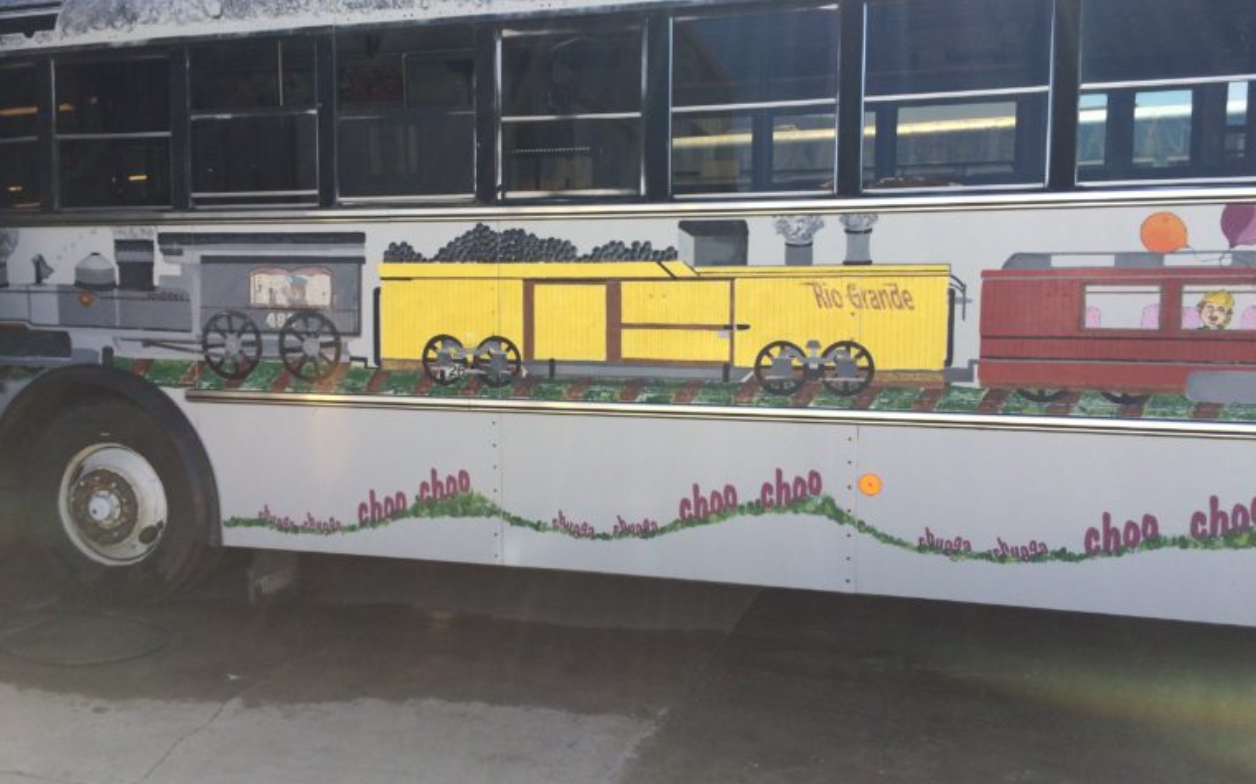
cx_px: 626
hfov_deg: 61.2
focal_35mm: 31
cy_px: 395
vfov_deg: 40.6
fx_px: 1061
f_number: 2.2
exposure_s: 1/684
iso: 32
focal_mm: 4.15
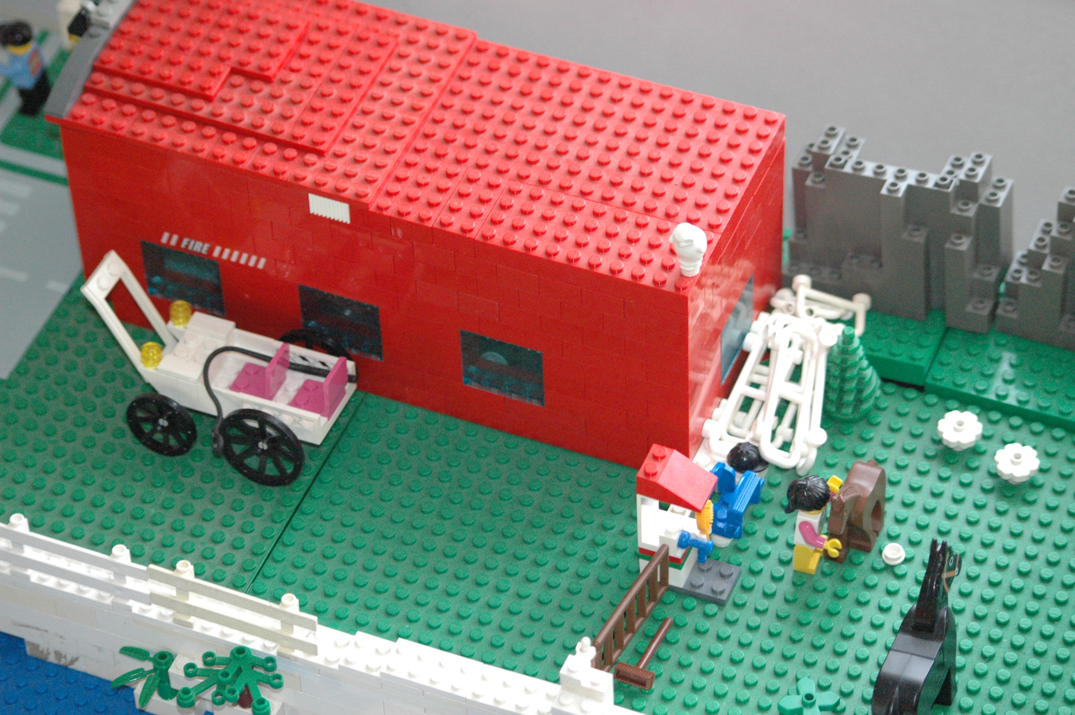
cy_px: 358
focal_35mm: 105
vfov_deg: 13.0
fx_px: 3133
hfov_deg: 19.5
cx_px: 538
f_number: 5
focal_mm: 70
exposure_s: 1/60
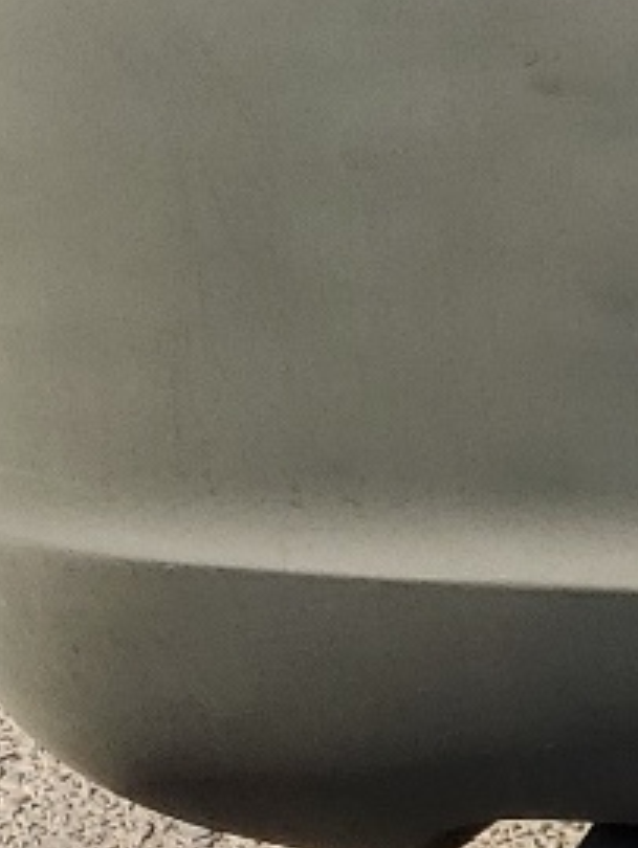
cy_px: -320
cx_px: 1999
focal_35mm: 154
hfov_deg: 8.1
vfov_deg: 12.3
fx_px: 3778
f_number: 1.5
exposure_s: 1/2000
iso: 50
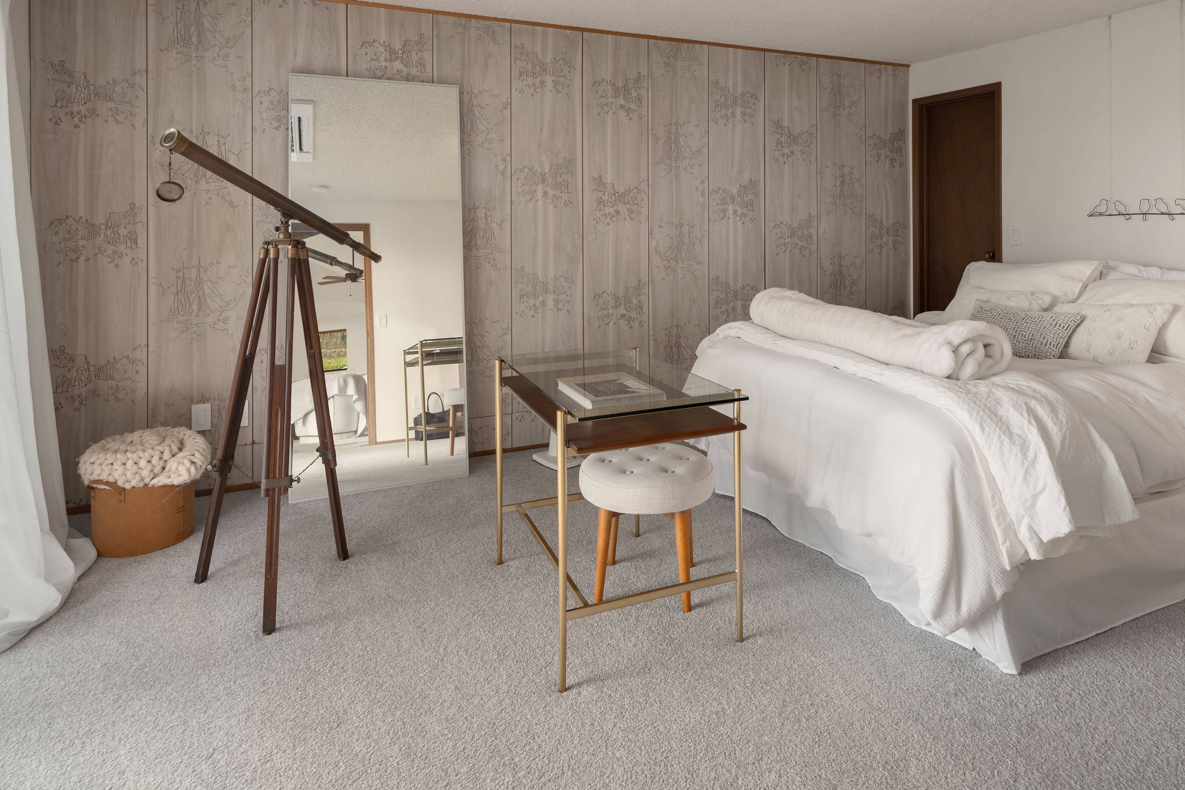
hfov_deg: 81.0
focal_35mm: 21
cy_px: 352
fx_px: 691
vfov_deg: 59.4
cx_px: 645
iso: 200
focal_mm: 17
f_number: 8
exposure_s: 1/13
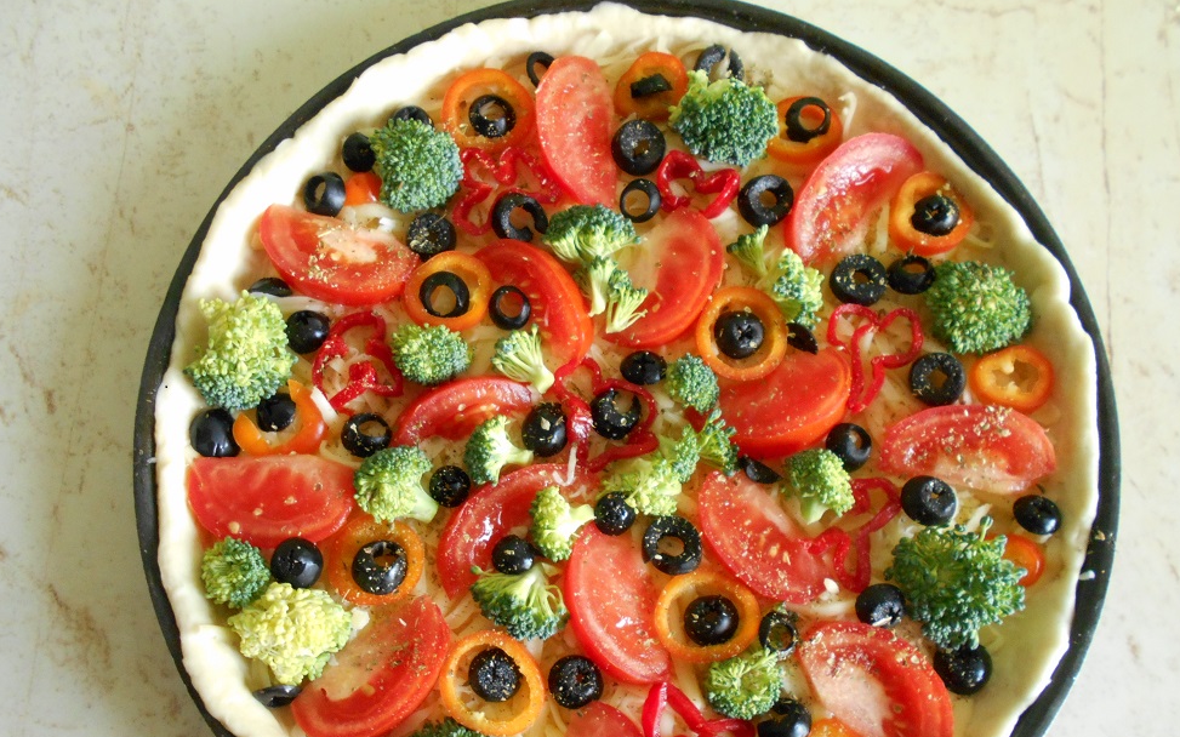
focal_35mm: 29
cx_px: 582
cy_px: 464
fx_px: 933
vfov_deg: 42.8
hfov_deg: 64.6
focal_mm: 4.6
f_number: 3.2
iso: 400
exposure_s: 1/25
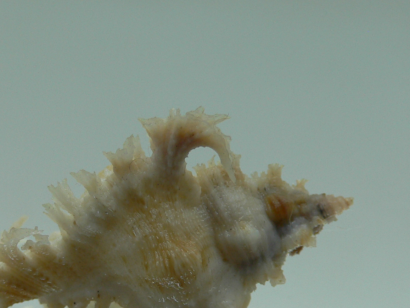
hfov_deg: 31.4
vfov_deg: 23.5
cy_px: 268
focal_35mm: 61
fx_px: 723
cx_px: 127
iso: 80
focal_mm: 4.6
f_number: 2.8
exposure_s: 1/100
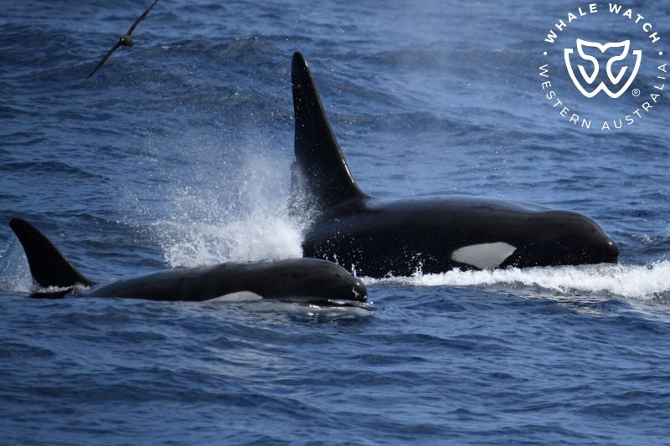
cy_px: 223
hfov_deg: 3.4
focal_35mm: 600
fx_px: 11164
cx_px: 335
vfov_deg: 2.3
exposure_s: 1/8000
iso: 1100
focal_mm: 600
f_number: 6.3
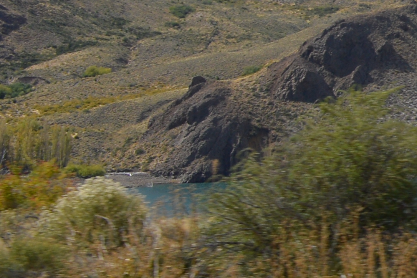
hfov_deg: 10.5
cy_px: -276
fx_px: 1923
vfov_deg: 7.9
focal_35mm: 166
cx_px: 1037
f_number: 9
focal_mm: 20
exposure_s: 1/320
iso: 100
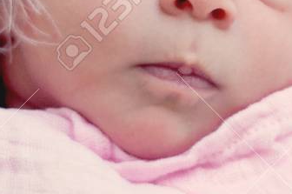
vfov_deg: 4.7
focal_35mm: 290
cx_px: 269
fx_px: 2349
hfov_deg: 7.1
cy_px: -22
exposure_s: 1/800
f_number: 1.8
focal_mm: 50
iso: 640
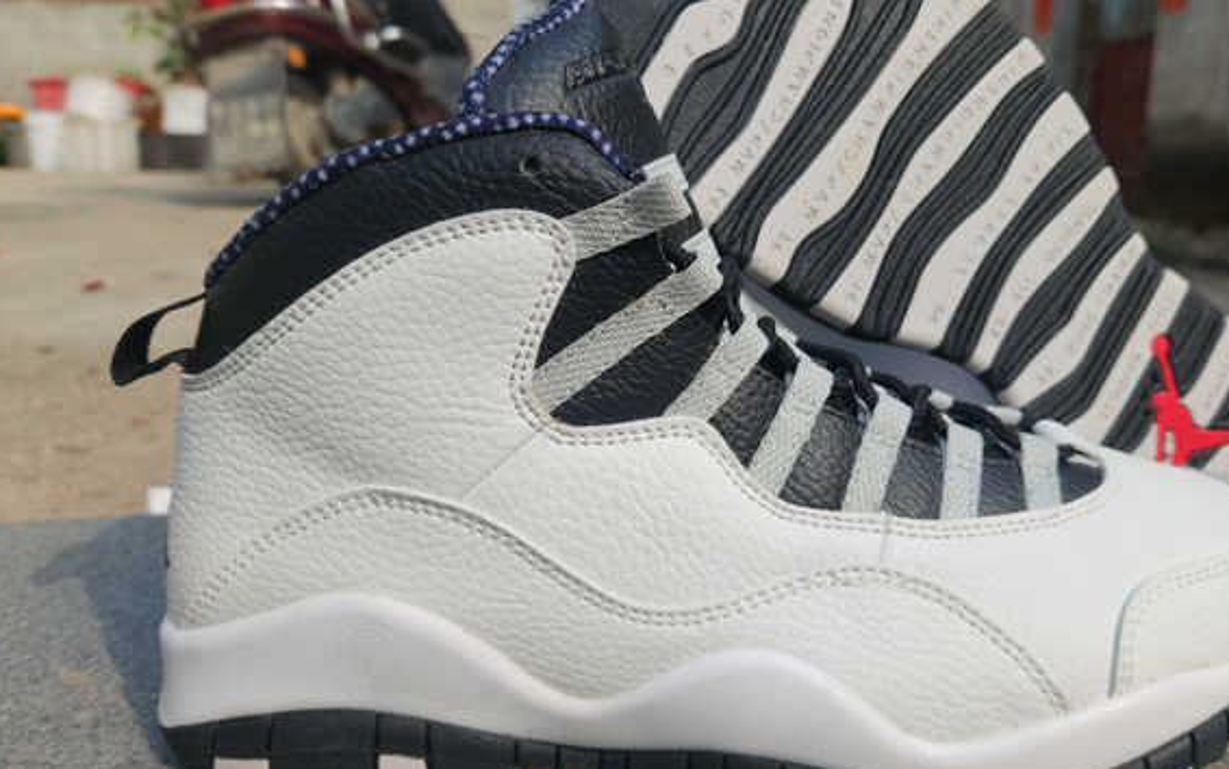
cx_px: 682
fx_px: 938
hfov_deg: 66.3
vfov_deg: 44.5
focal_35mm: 28
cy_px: 353
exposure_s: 1/1013
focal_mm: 5.4
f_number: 1.8
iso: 20
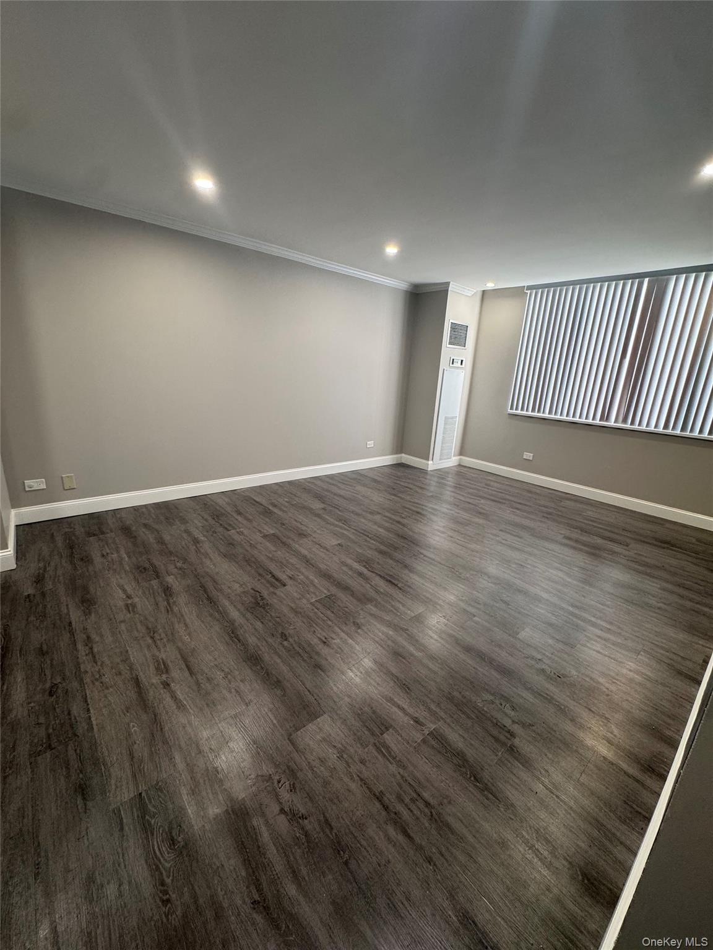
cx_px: 356
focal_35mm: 14
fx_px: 384
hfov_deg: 85.7
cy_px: 475
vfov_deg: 102.1
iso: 250
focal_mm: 2.22
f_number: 2.2
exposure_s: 1/60
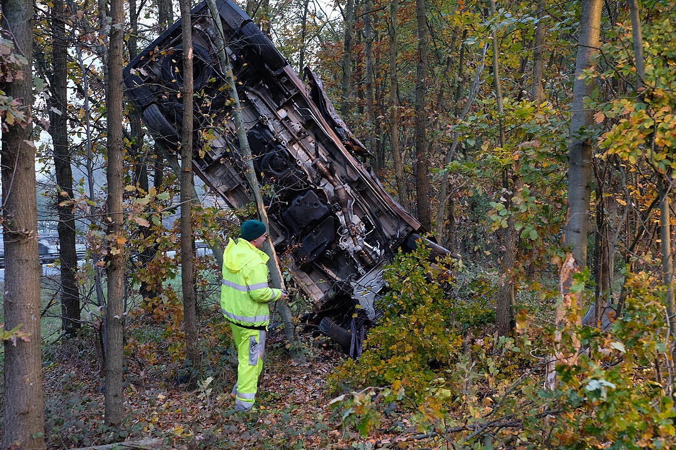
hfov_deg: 37.5
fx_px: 995
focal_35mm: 53
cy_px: 225
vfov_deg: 25.5
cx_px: 338
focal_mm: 35
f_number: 4
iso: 1250
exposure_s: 1/52
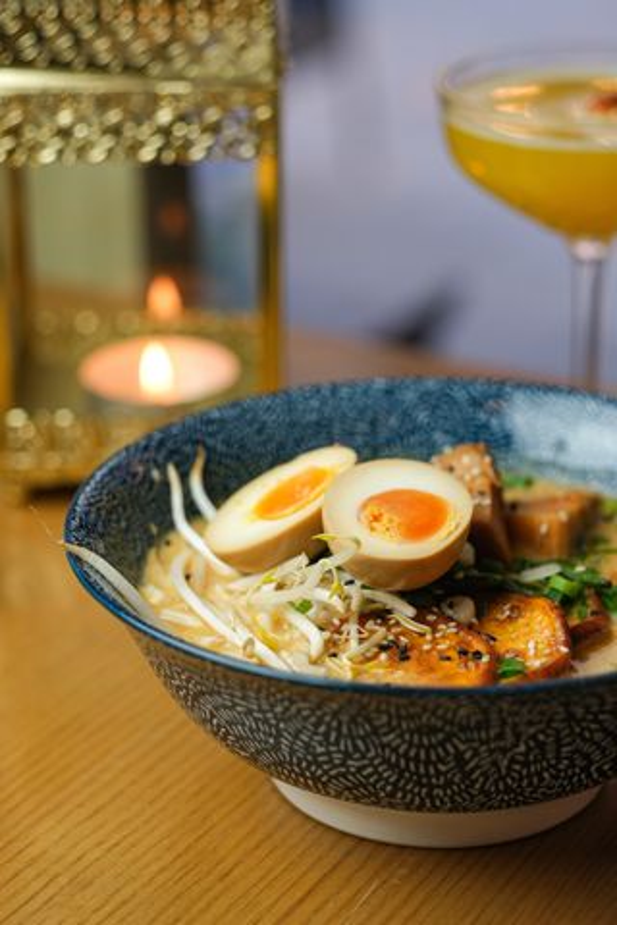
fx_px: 2159
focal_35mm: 84
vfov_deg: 24.2
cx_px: 308
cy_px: 462
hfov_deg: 16.3
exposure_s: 1/180
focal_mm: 56
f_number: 2.8
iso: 250
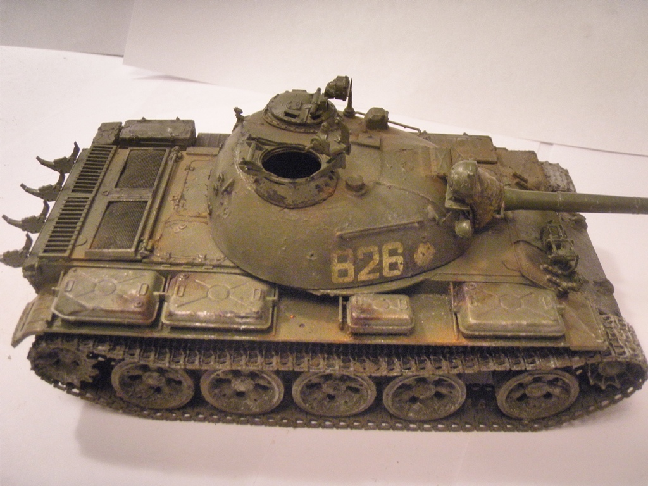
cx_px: 324
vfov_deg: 37.7
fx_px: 711
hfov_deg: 49.0
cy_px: 243
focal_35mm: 38
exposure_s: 1/8
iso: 320
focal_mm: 6.7
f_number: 3.5
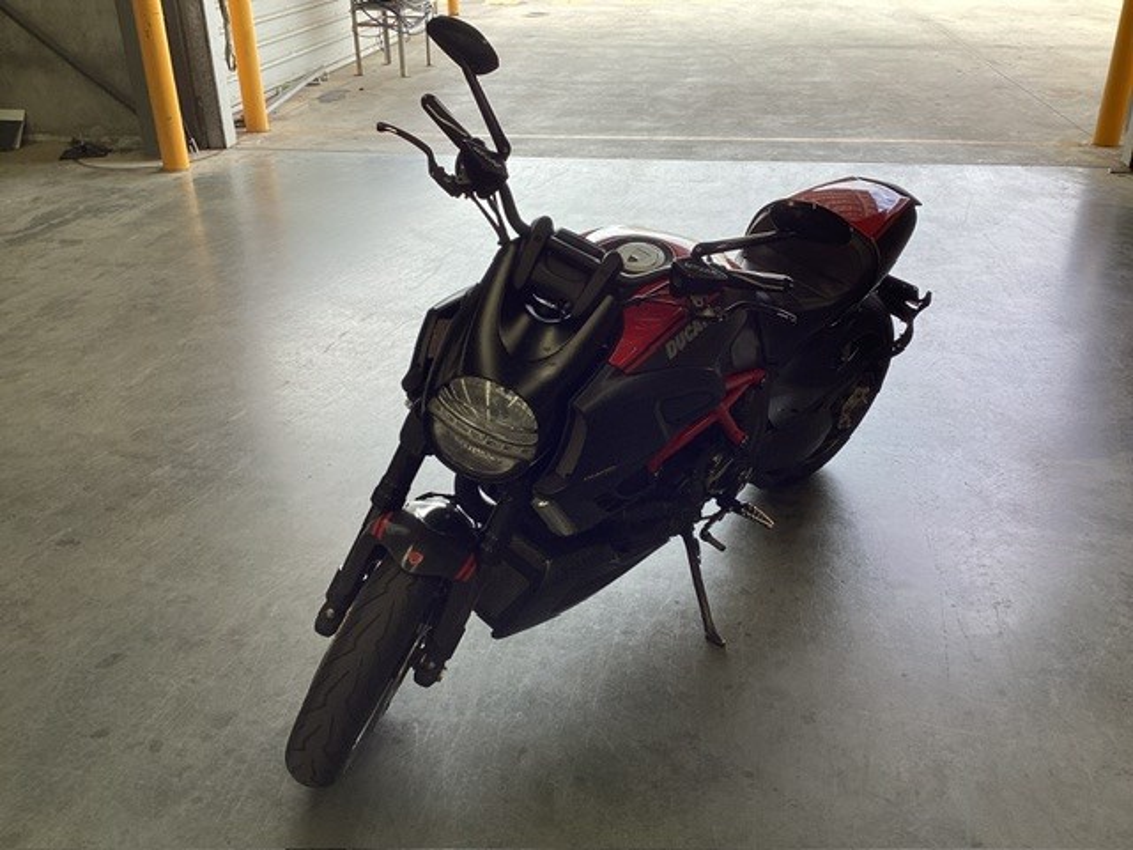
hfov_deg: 58.4
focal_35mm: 31
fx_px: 1015
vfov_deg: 45.4
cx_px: 566
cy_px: 425
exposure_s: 1/147
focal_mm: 3.3
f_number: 2.4
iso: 25
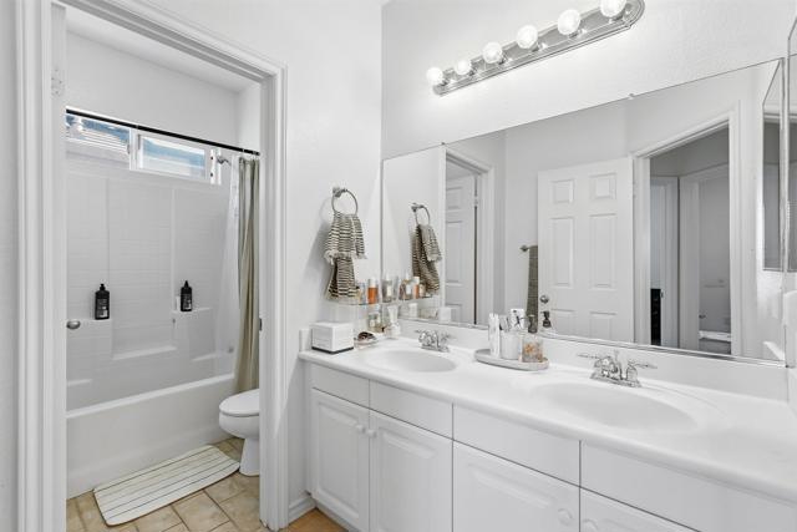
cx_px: 398
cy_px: 266
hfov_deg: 96.7
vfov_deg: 73.8
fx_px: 354
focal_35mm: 16
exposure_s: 1/15
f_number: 4.5
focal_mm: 16
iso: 320
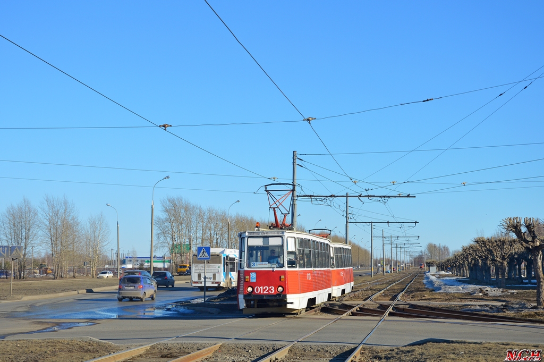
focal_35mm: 63
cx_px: 272
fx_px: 951
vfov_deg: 21.5
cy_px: 181
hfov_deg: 31.9
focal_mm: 42
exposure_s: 1/320
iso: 100
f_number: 9
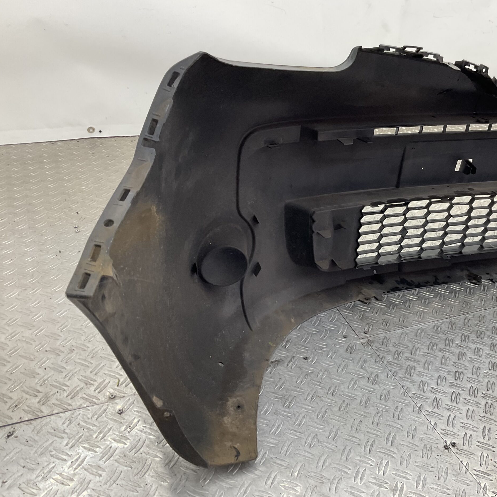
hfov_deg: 46.5
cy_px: 249
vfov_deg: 47.2
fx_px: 569
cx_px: 333
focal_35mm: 35
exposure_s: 1/120
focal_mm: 3
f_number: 1.8
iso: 50
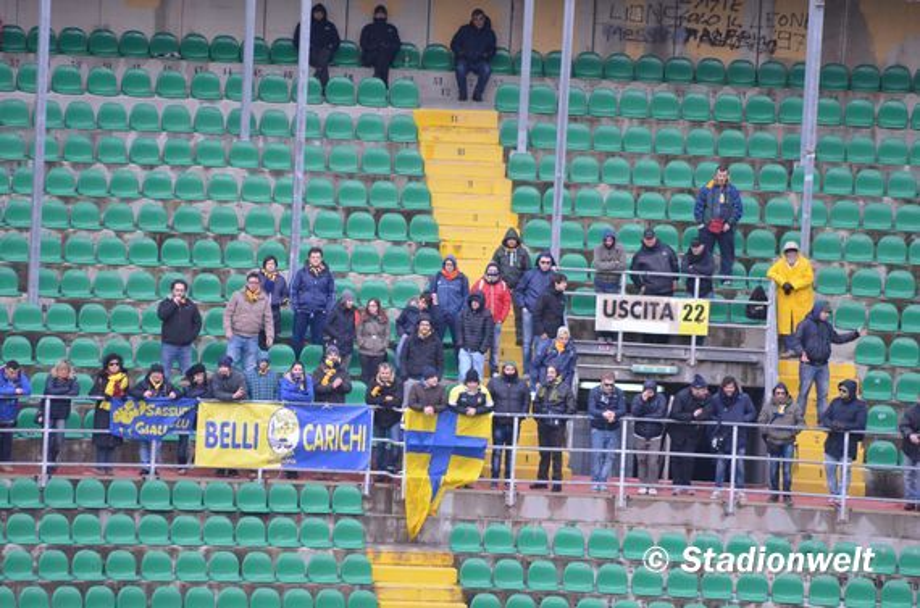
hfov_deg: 4.6
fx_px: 11471
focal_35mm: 450
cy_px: 304
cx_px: 460
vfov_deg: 3.0
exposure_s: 1/500
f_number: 5.6
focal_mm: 300
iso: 1100
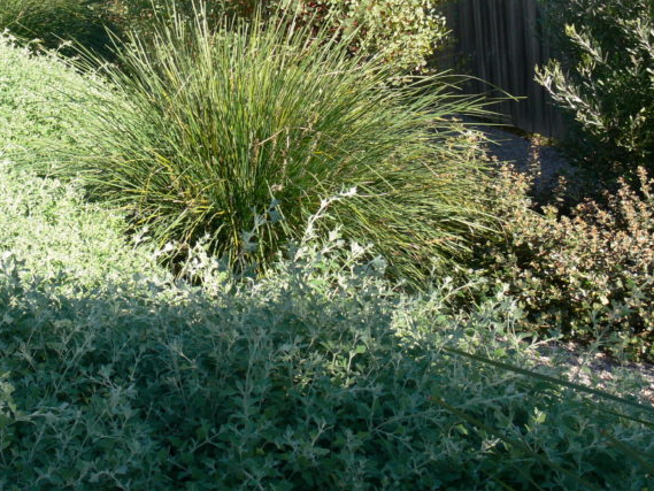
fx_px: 1361
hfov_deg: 26.8
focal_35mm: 72
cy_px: 121
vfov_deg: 20.3
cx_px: 192
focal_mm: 8.4
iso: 80
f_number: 5.6
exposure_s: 1/125
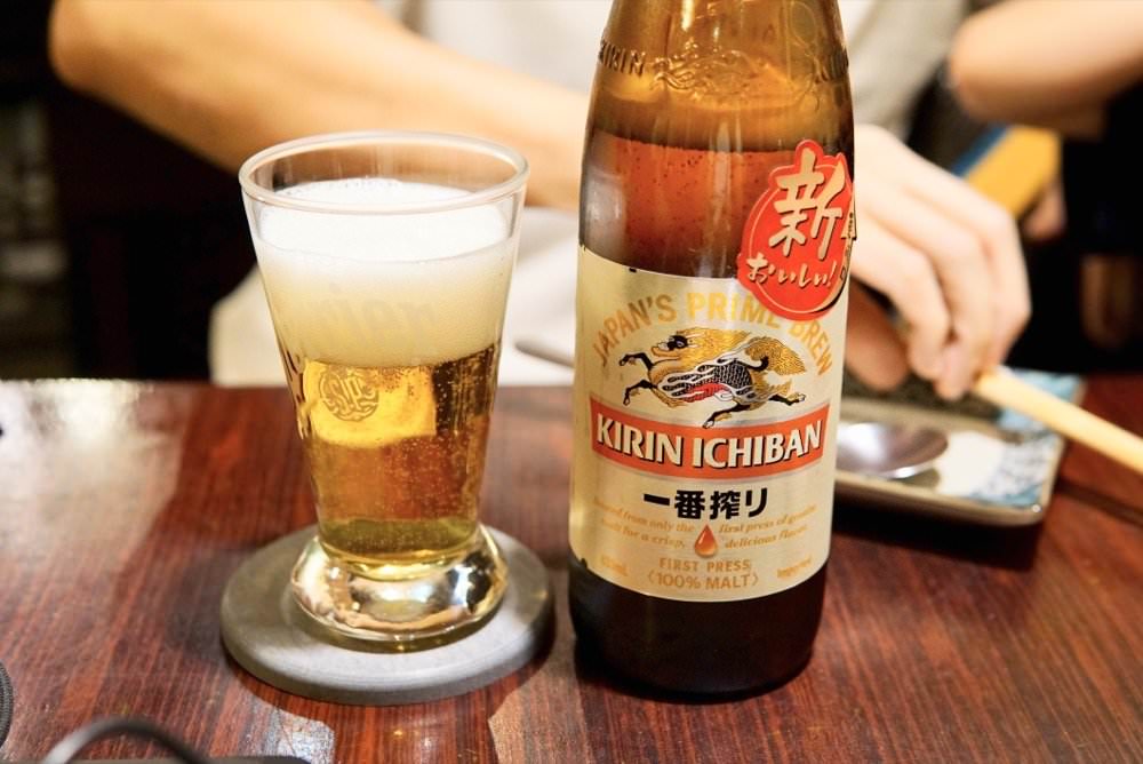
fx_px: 1430
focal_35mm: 45
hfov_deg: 43.6
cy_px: 382
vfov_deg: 29.9
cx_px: 572
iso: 1600
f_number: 3.2
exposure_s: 1/60
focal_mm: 30
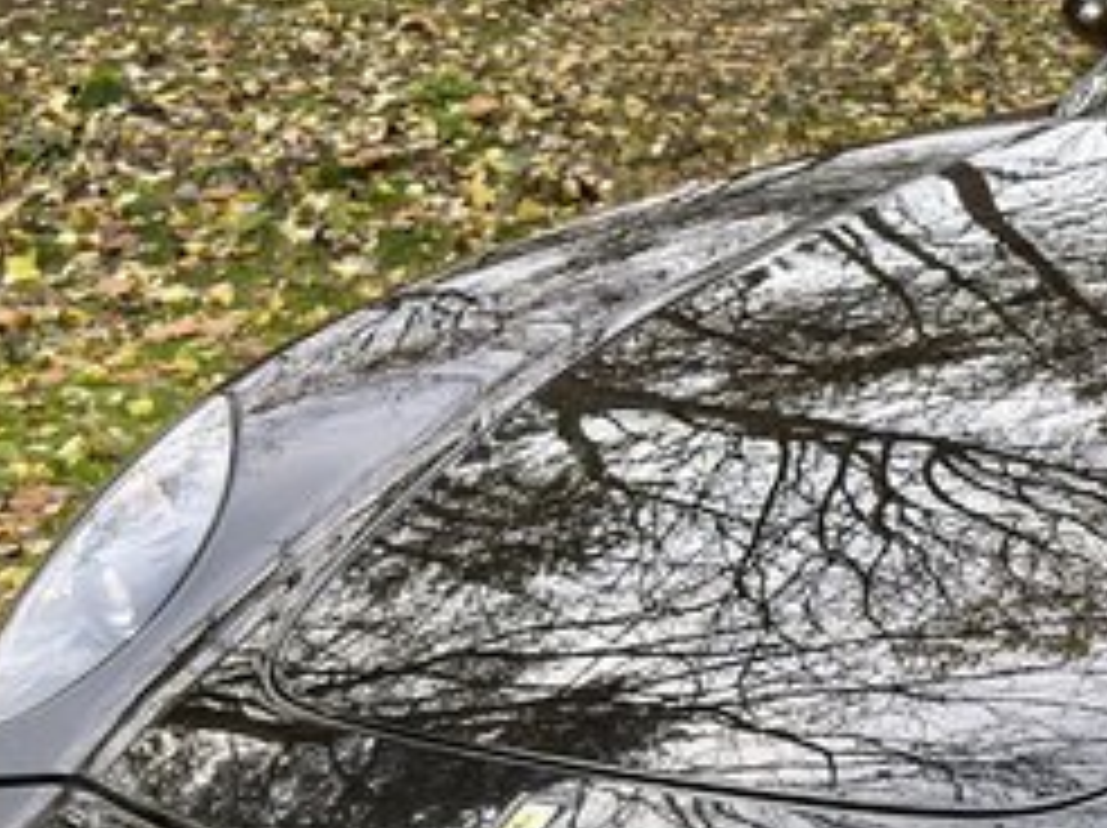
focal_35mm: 114
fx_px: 3642
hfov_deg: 16.1
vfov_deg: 12.7
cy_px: 940
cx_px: 1562
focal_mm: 6.76
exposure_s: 1/184
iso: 64
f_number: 1.78
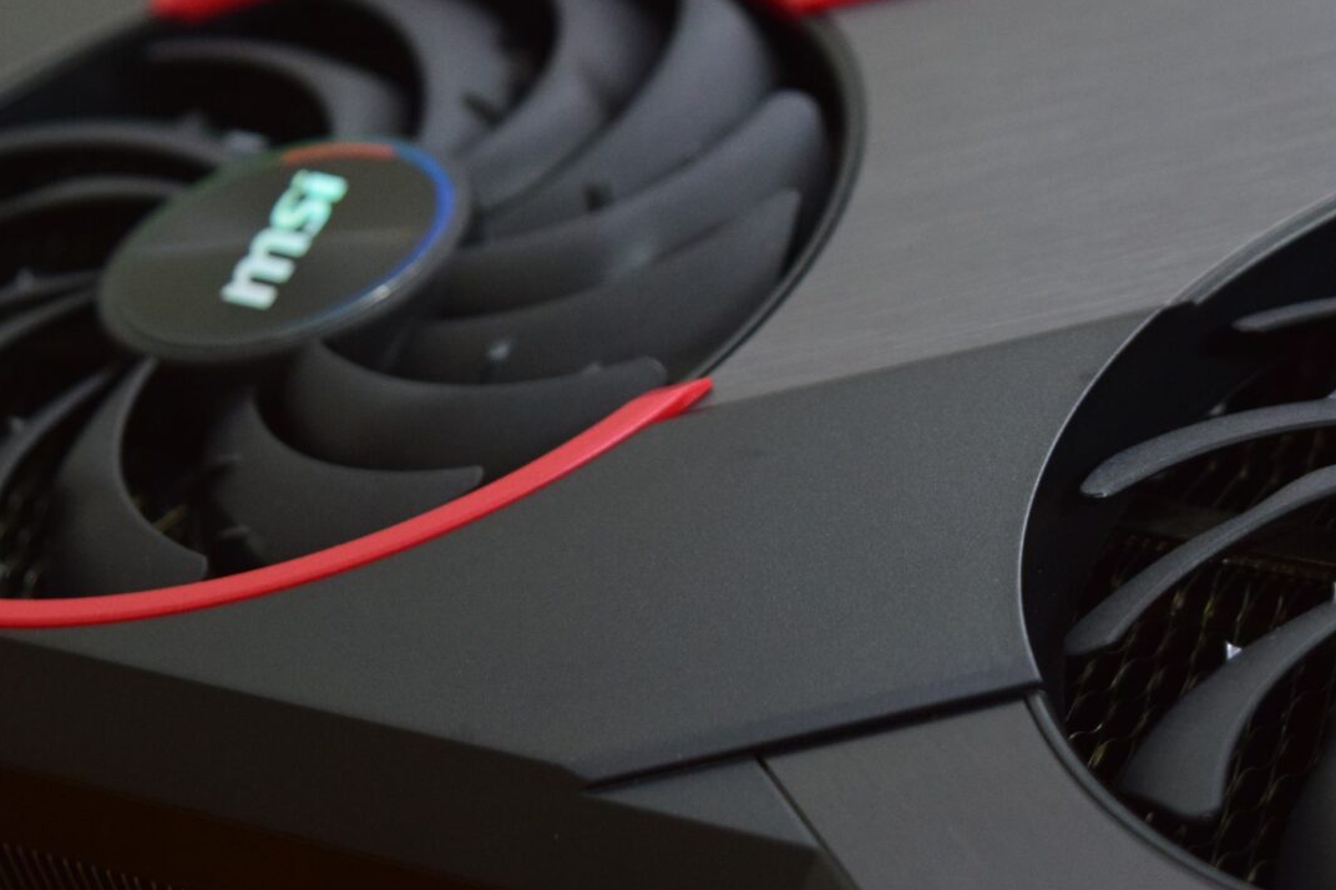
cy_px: 524
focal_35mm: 129
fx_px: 4786
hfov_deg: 15.8
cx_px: 978
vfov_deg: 10.6
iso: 1250
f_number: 5.3
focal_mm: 48
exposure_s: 1/8
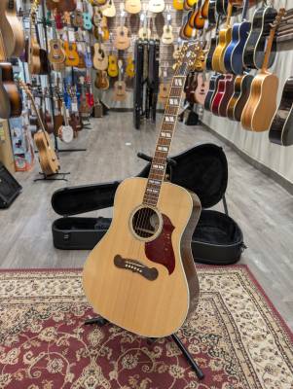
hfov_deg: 56.9
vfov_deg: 71.5
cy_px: 194
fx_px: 270
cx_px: 146
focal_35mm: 24
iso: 40
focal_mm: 6.9
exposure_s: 1/15
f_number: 1.68
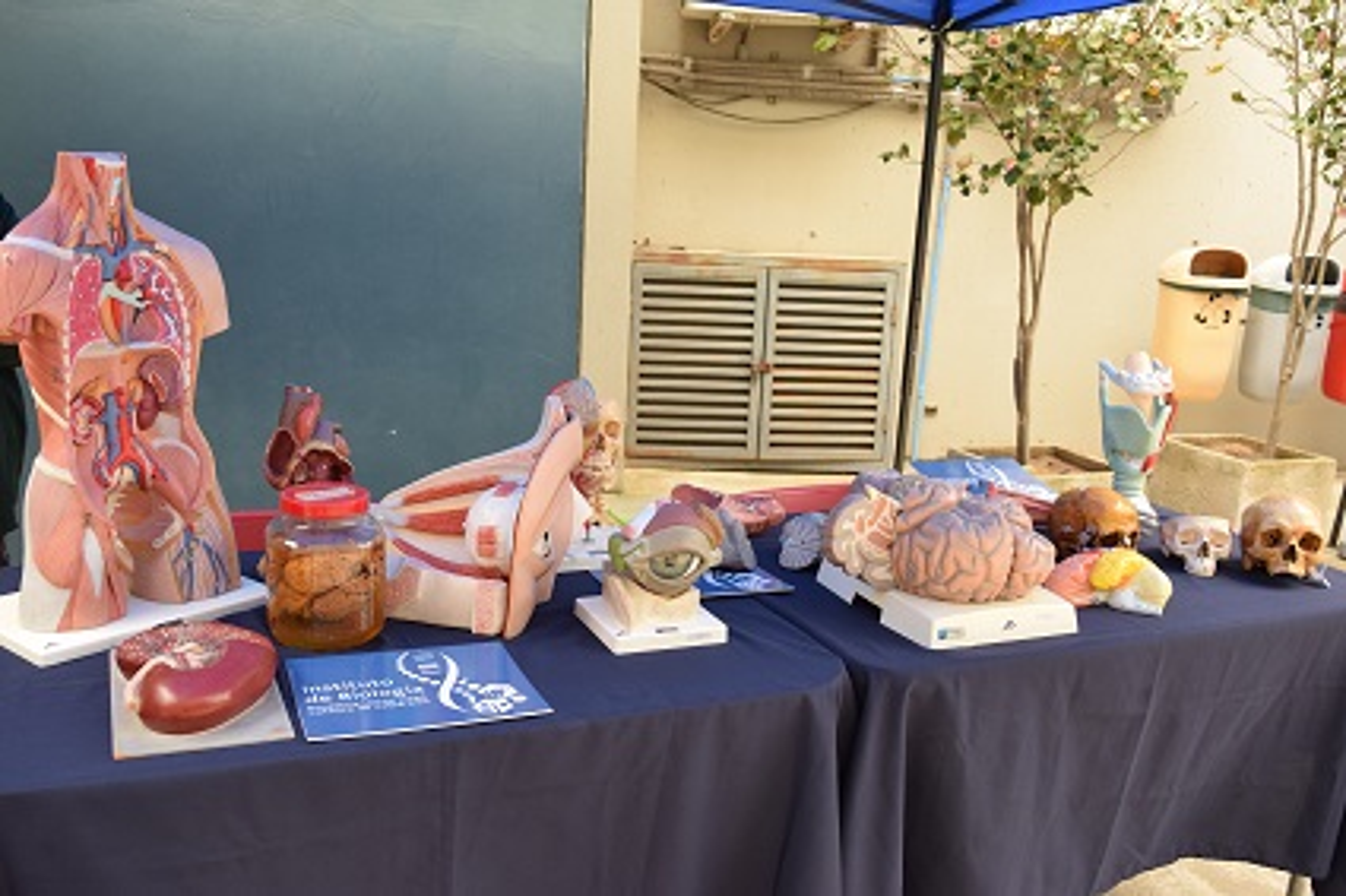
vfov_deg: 39.9
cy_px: 448
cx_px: 673
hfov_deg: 57.2
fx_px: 1233
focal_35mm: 33
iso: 400
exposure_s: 1/125
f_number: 5.6
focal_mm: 22
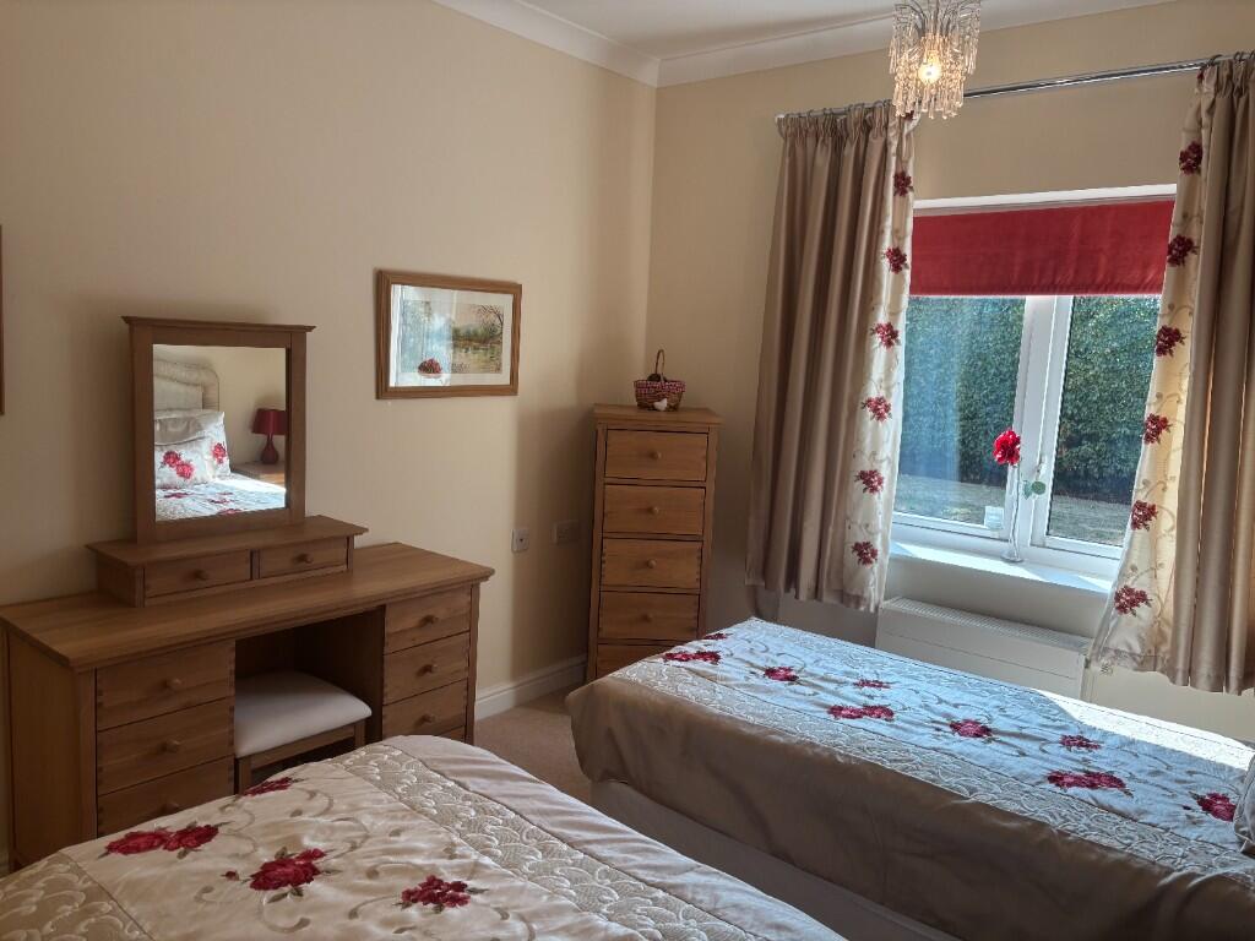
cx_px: 628
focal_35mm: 26
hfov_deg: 67.3
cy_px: 470
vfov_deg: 53.1
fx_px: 943
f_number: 1.6
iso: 40
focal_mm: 5.96
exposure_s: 1/190
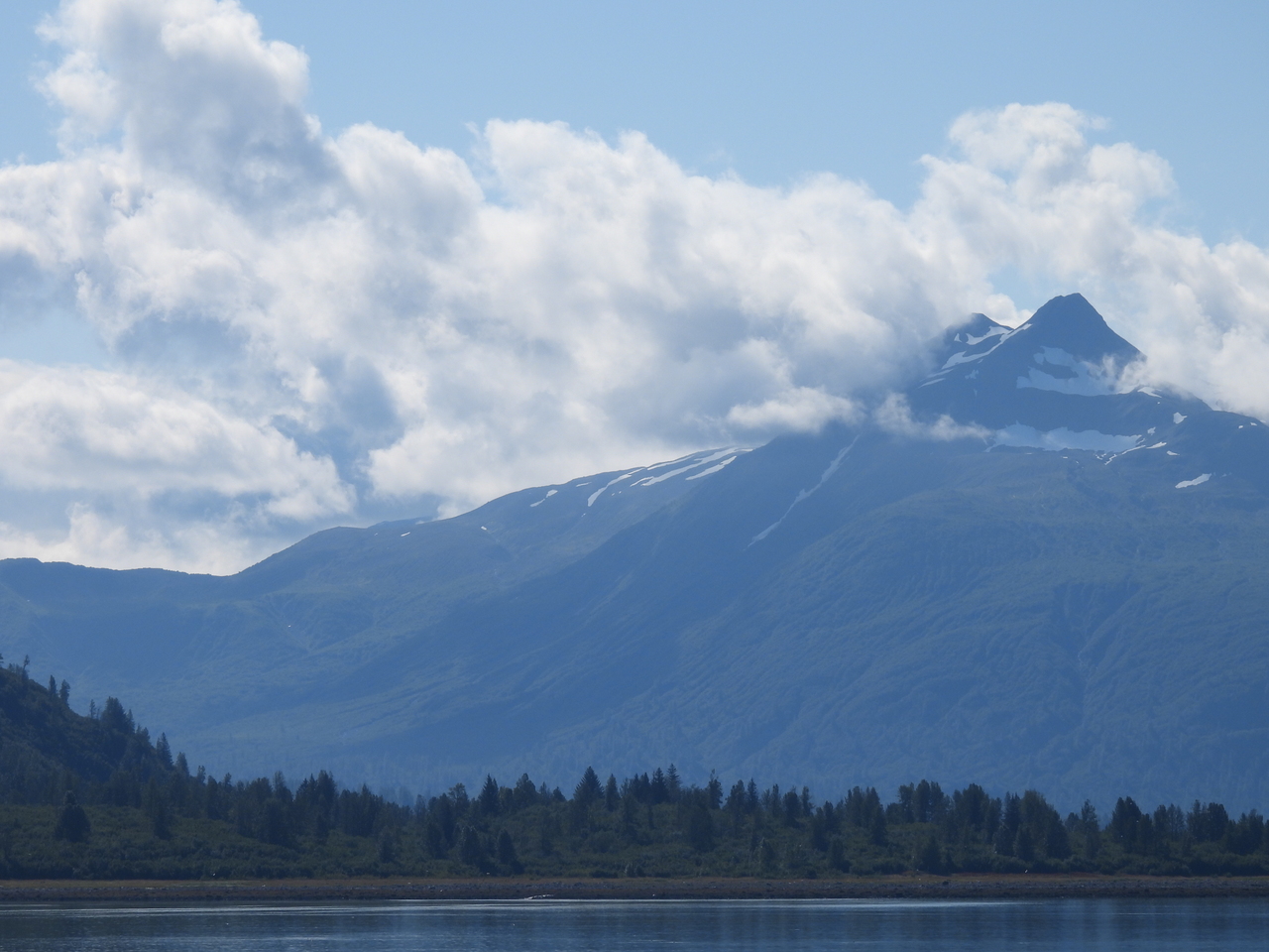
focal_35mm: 220
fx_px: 8065
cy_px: 476
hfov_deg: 9.0
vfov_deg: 6.8
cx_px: 634
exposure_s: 1/1600
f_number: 5
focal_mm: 39.3
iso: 100
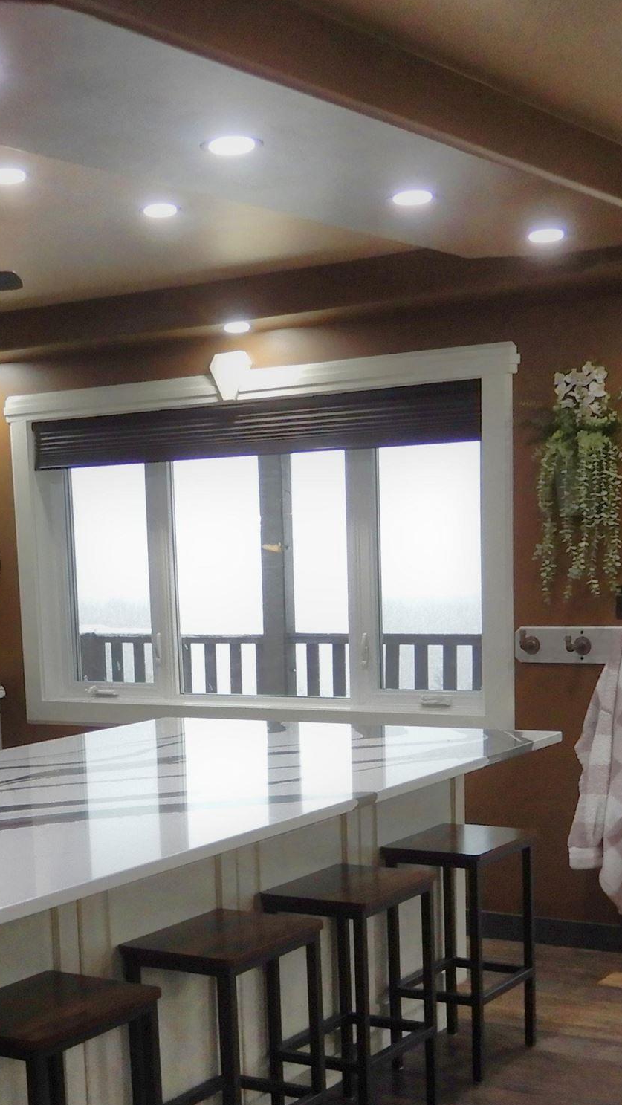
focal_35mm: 54
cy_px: 817
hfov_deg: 22.1
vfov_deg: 37.6
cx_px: 180
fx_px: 1583
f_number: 3.4
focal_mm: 4.3
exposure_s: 1/30
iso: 180
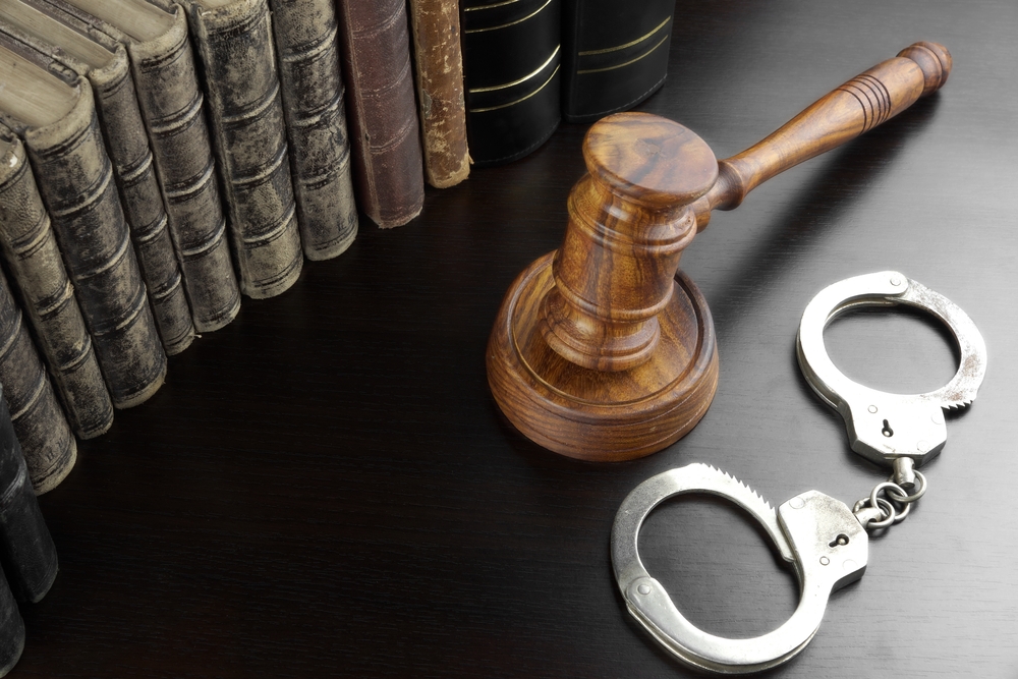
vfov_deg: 25.8
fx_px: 1485
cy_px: 340
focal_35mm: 52
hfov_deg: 37.8
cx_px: 509
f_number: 11
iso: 100
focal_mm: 35
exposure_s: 1/4
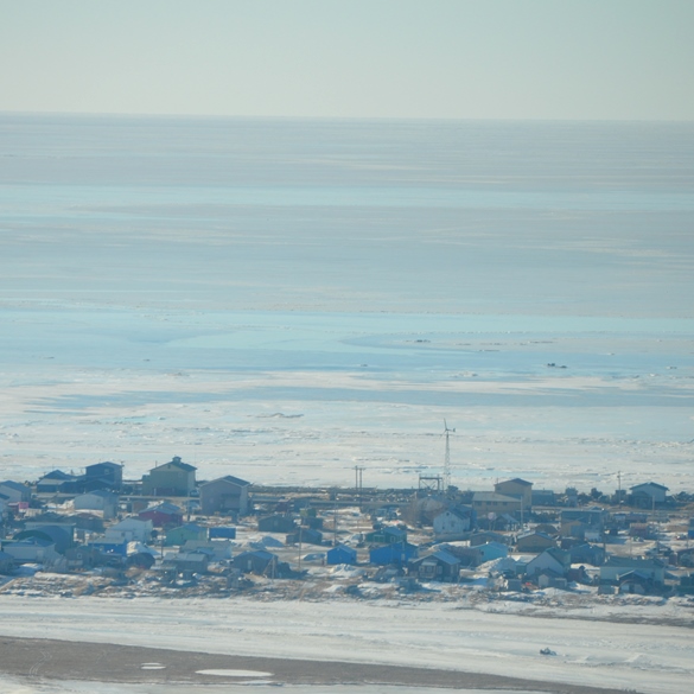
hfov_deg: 6.3
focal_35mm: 280
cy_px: 348
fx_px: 6343
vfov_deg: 6.3
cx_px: 279
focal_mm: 145
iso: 400
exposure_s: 1/2000
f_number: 7.1
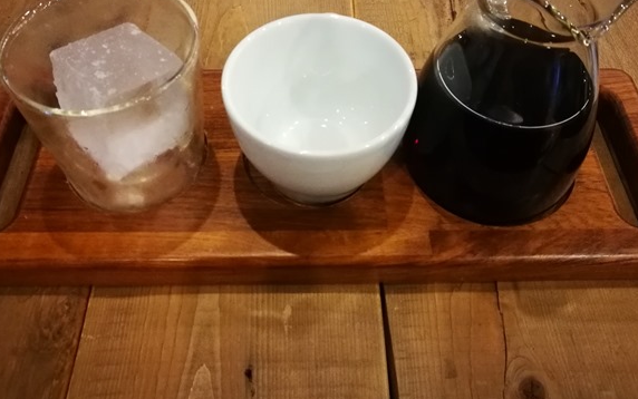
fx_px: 626
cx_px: 320
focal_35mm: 36
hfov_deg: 54.0
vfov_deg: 34.8
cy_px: 109
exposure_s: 1/17.1
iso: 800
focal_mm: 4.5
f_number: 2.2
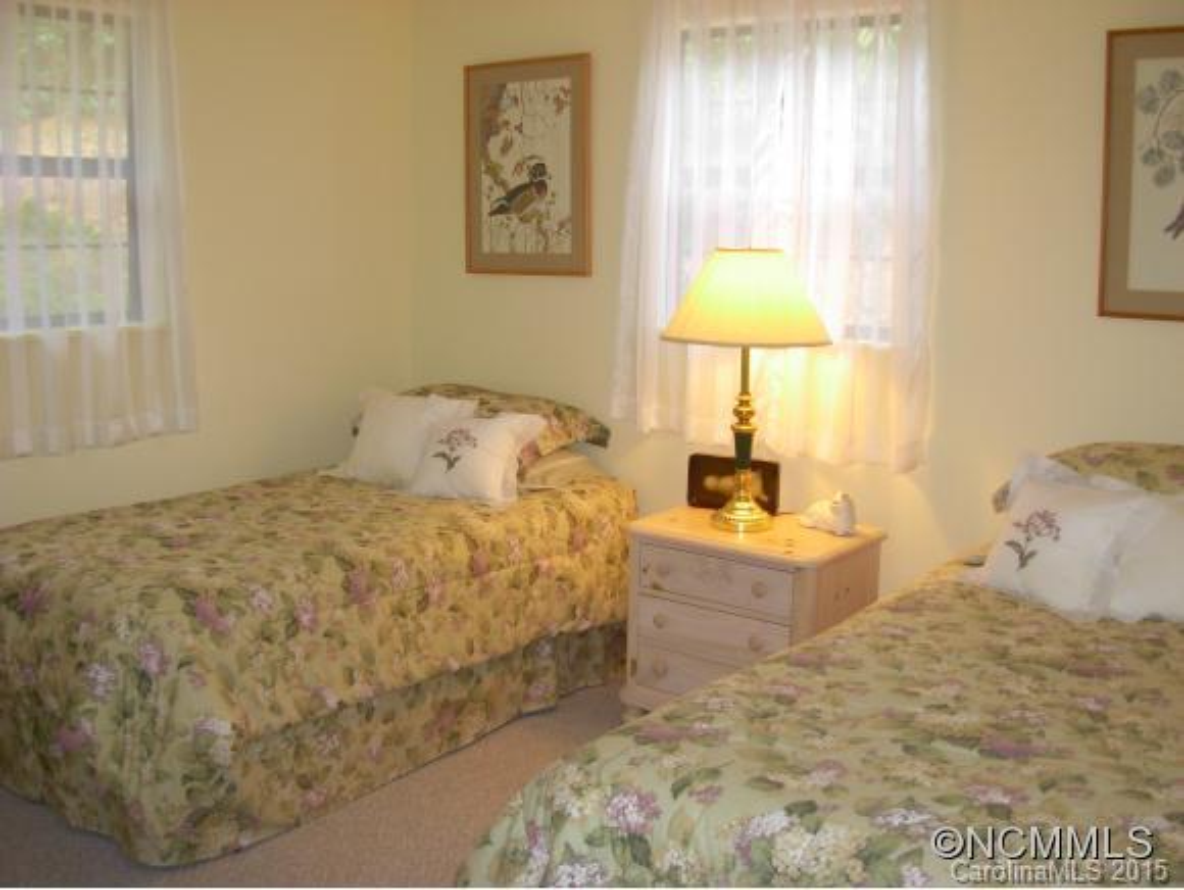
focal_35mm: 38
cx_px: 592
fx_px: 1301
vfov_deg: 37.8
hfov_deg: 48.9
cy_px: 445
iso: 91
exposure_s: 1/26.1
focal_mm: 6.3
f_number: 2.9
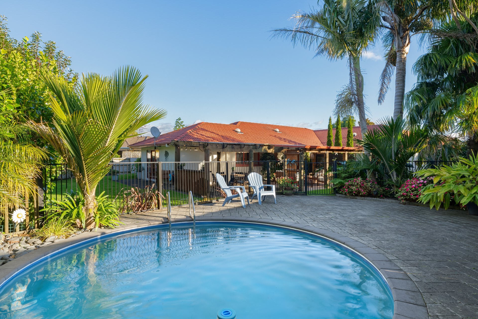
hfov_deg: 84.0
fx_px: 266
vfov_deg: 62.0
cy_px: 160
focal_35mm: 20
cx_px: 239
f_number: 9
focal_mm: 20
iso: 320
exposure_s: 1/50
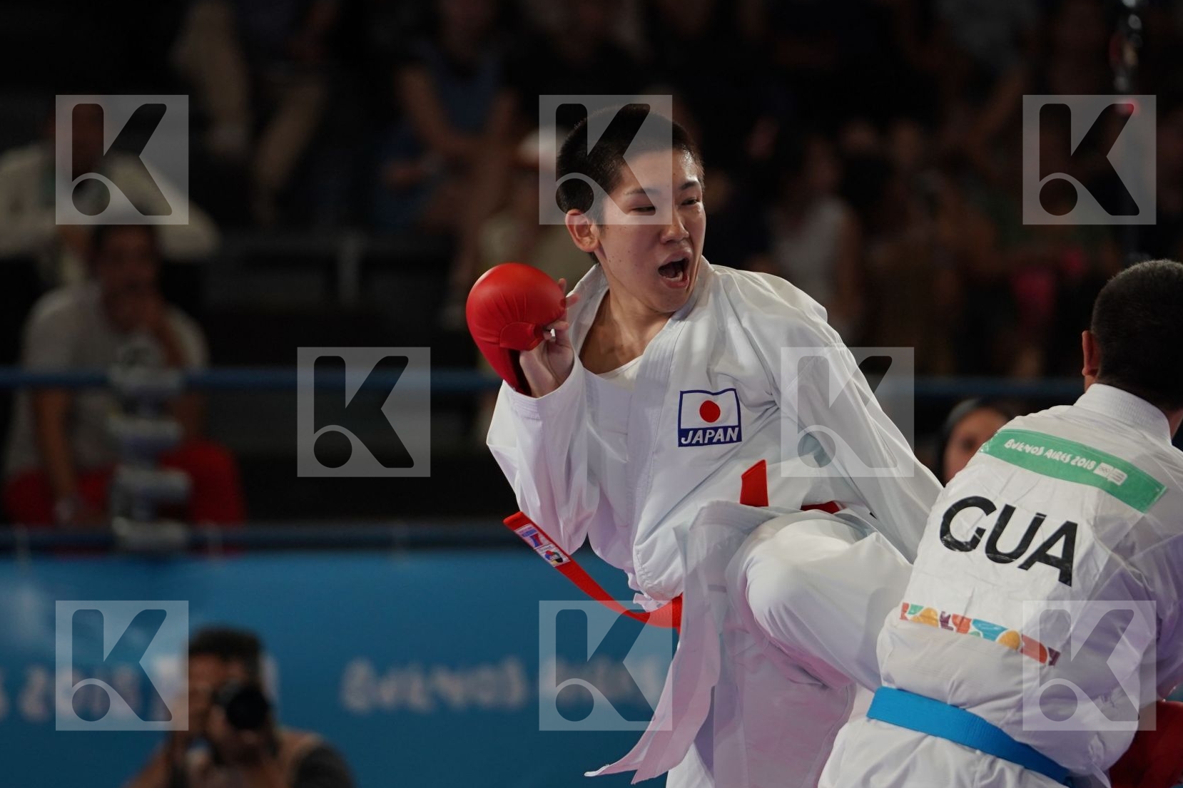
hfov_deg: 7.1
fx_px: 9561
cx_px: 606
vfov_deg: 4.7
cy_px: 412
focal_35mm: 291
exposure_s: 1/1000
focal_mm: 179
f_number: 2.8
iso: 800
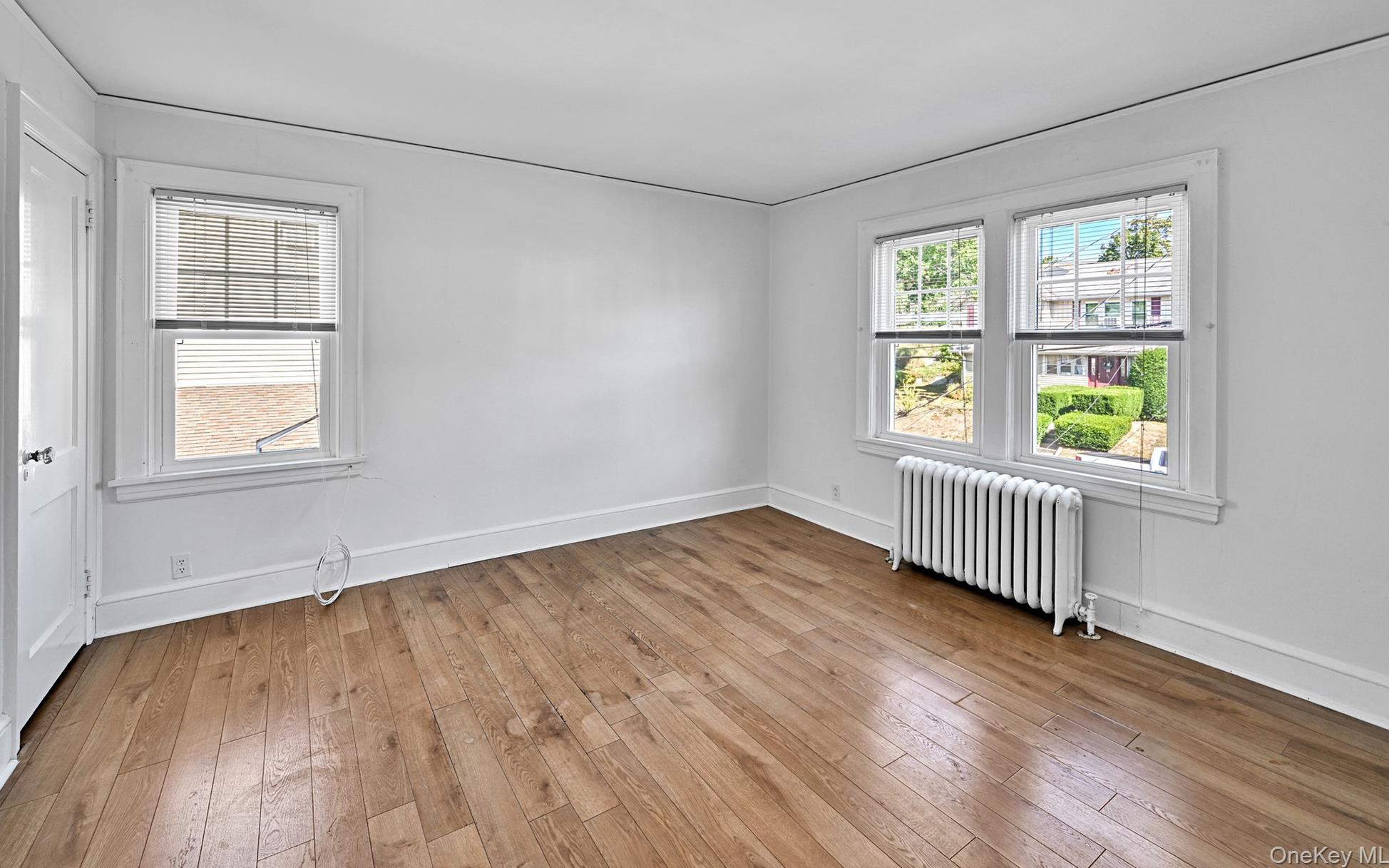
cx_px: 685
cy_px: 386
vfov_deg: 74.5
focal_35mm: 15
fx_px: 568
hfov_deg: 101.5
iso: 320
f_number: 9
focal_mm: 14
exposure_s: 1/25
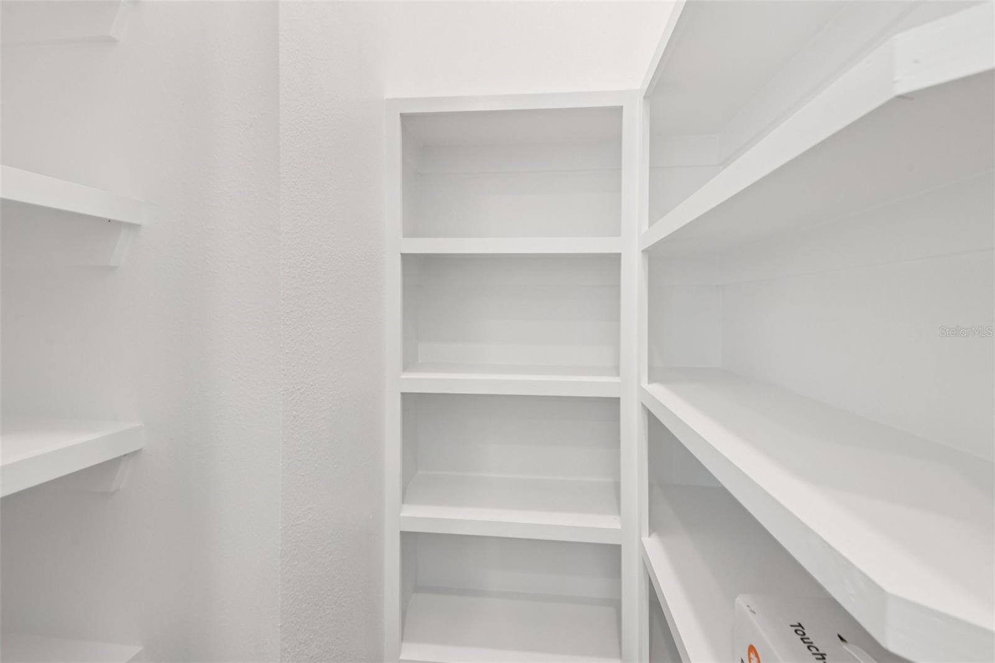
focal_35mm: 16
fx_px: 442
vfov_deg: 73.7
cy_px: 332
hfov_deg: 96.7
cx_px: 498
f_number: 8
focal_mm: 16
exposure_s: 1/25
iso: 400
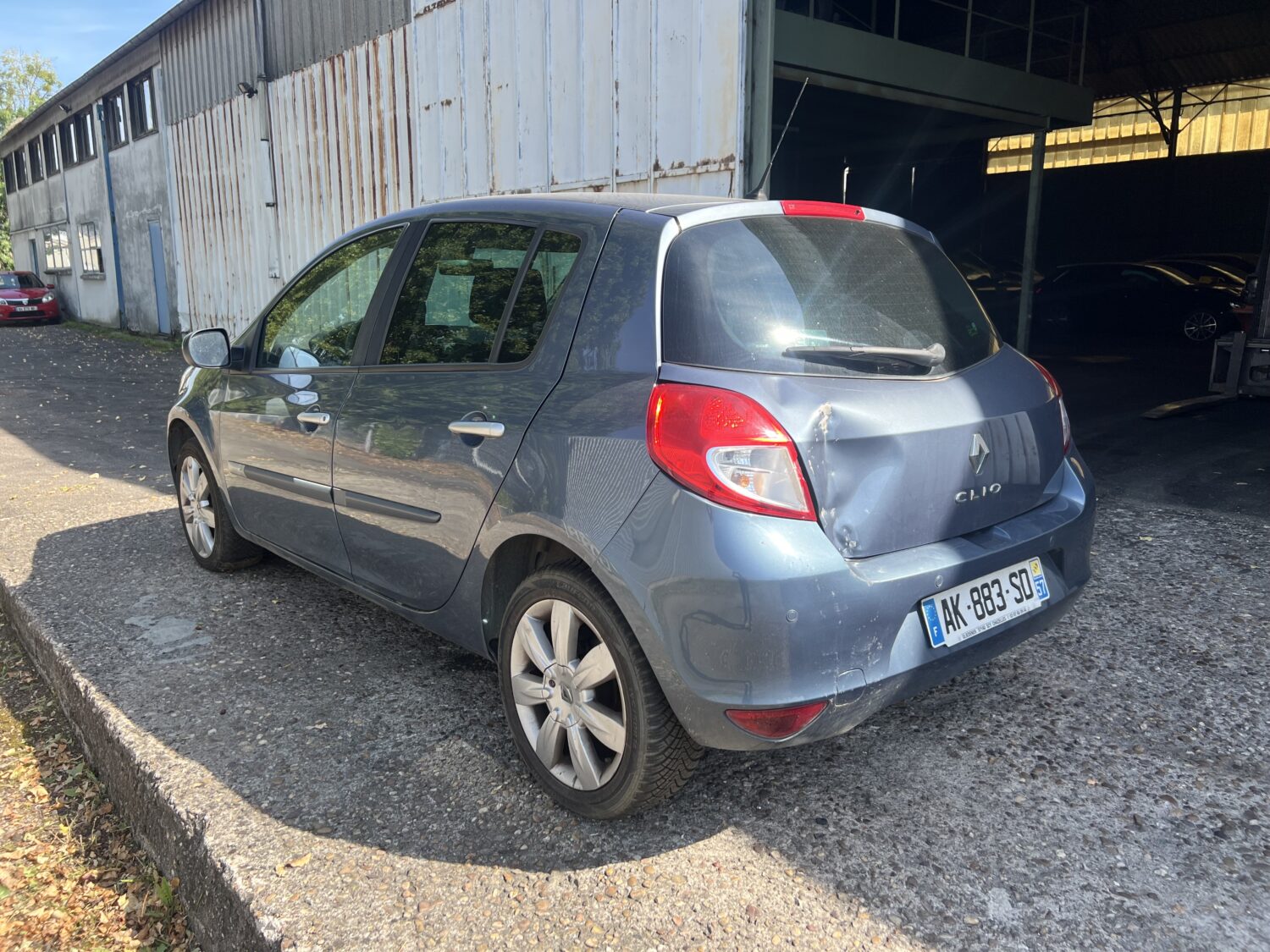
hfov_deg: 67.3
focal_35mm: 26
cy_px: 476
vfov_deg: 53.1
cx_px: 635
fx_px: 954
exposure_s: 1/1048
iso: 50
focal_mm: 5.7
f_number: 1.5
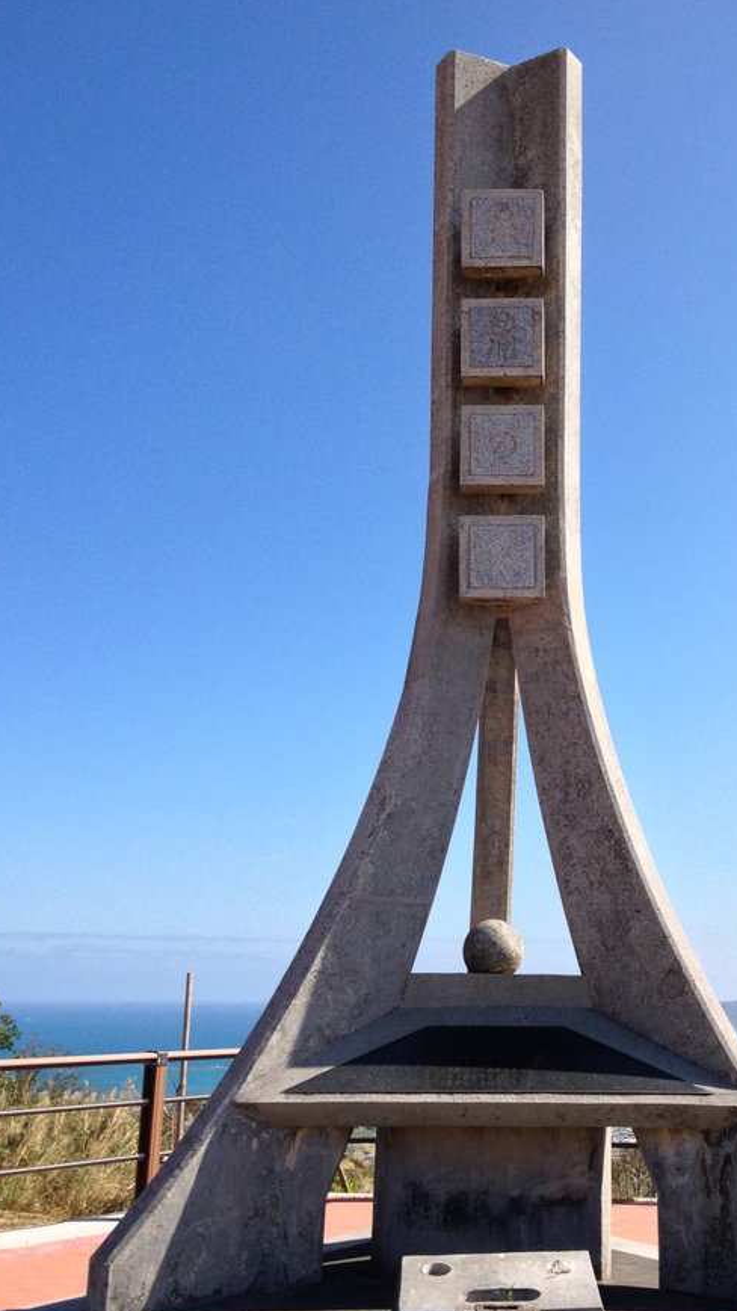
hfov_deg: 26.2
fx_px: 1564
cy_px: 693
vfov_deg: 45.5
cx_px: 538
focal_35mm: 45
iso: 50
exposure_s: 1/1842
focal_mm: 4.28
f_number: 2.4
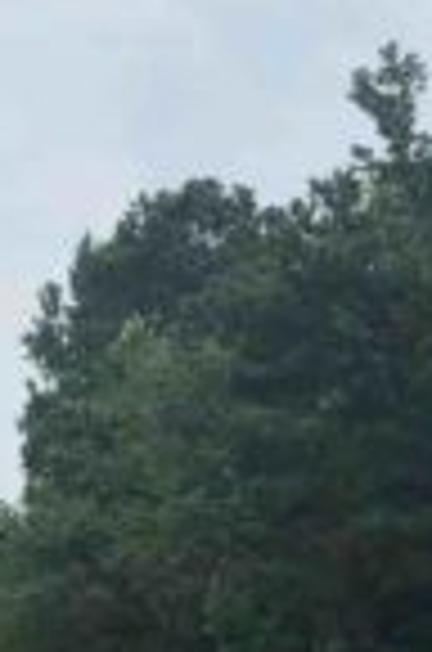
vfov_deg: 12.6
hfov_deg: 8.5
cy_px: 683
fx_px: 2912
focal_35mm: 161
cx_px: 122
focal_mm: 4
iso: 20
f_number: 1.8
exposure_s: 1/1567
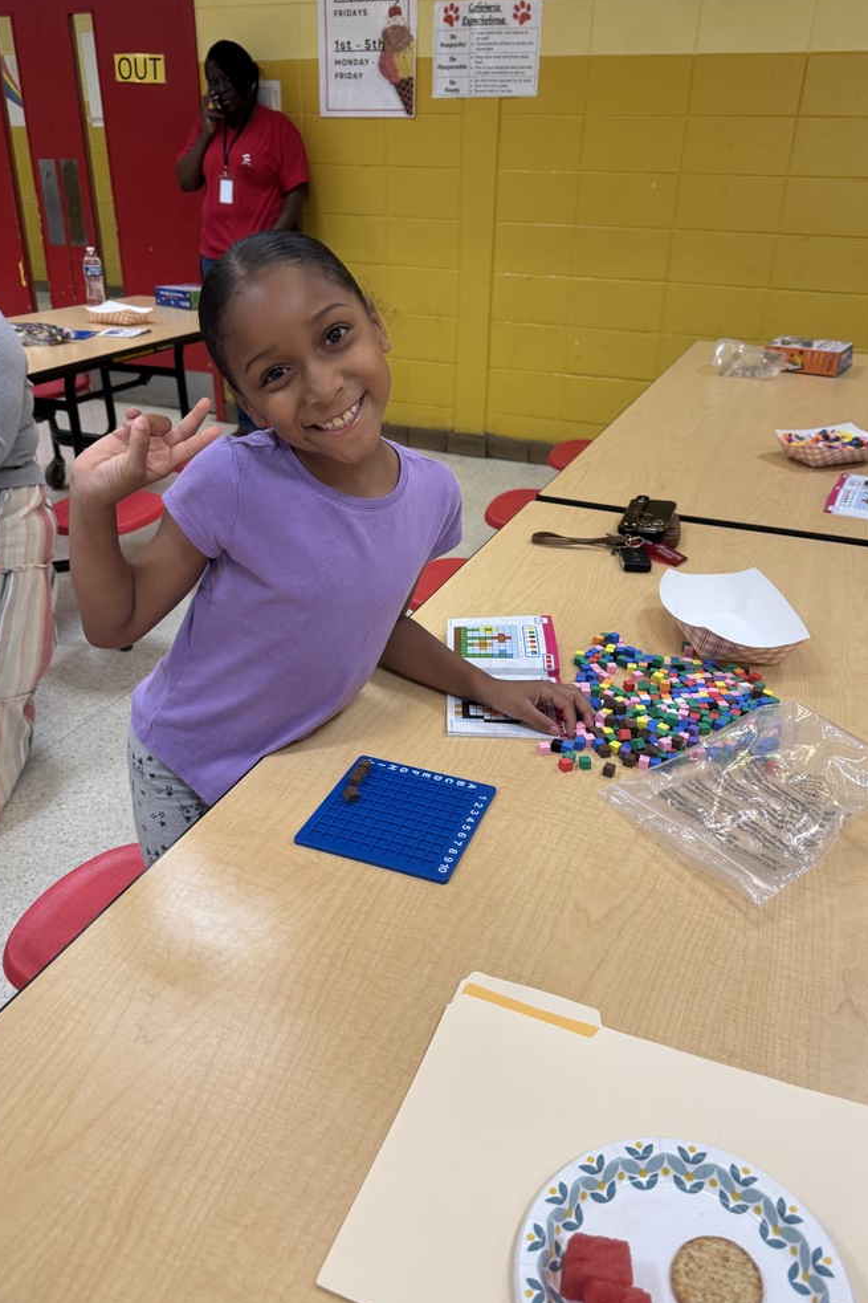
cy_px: 652
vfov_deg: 69.4
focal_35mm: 26
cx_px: 428
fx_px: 941
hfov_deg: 49.5
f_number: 1.78
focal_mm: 6.76
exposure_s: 1/120
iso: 160
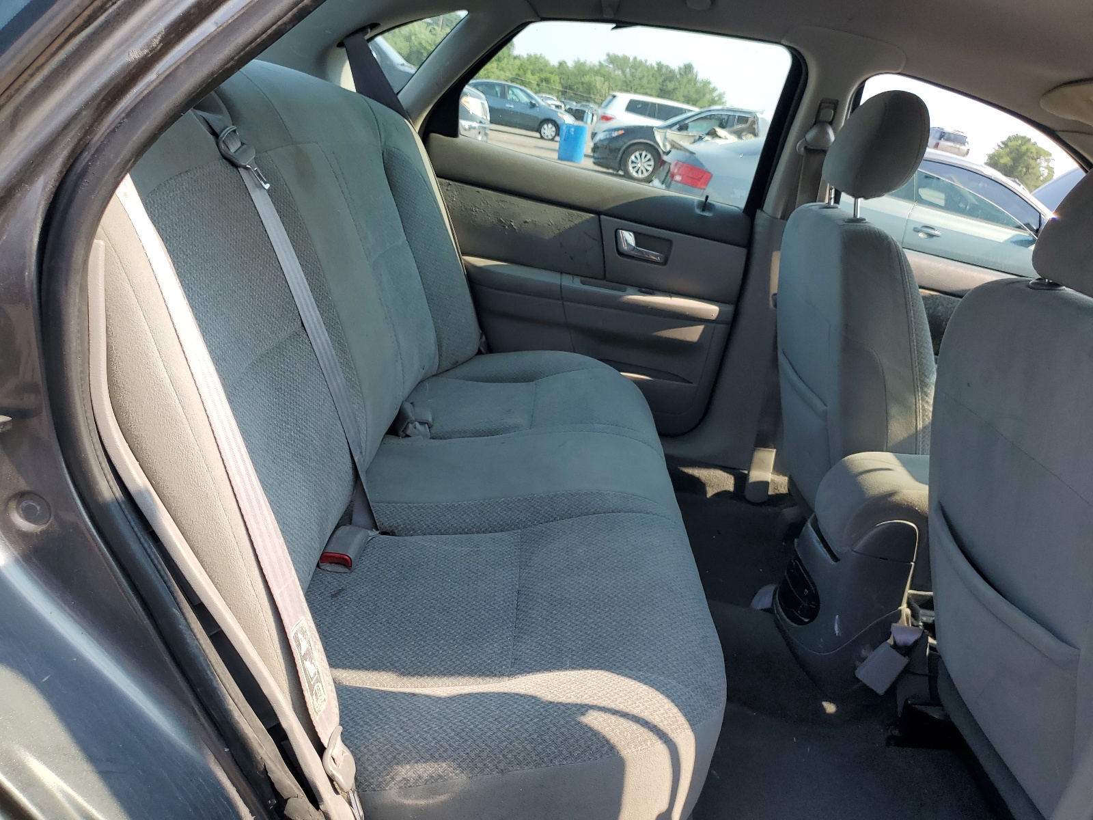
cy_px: 410
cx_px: 546
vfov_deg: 53.1
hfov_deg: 67.3
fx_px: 821
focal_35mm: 26
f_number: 1.5
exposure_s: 1/909
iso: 50
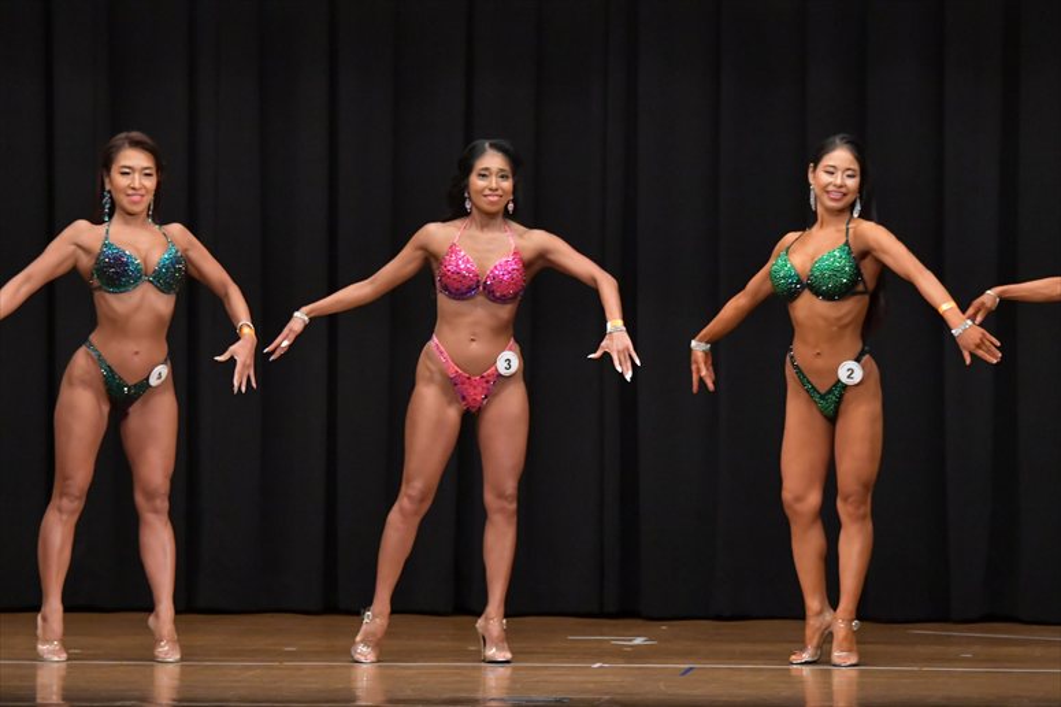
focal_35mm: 217
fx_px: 6392
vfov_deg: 6.3
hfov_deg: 9.5
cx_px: 530
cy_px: 354
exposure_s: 1/400
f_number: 5.6
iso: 6400
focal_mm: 145
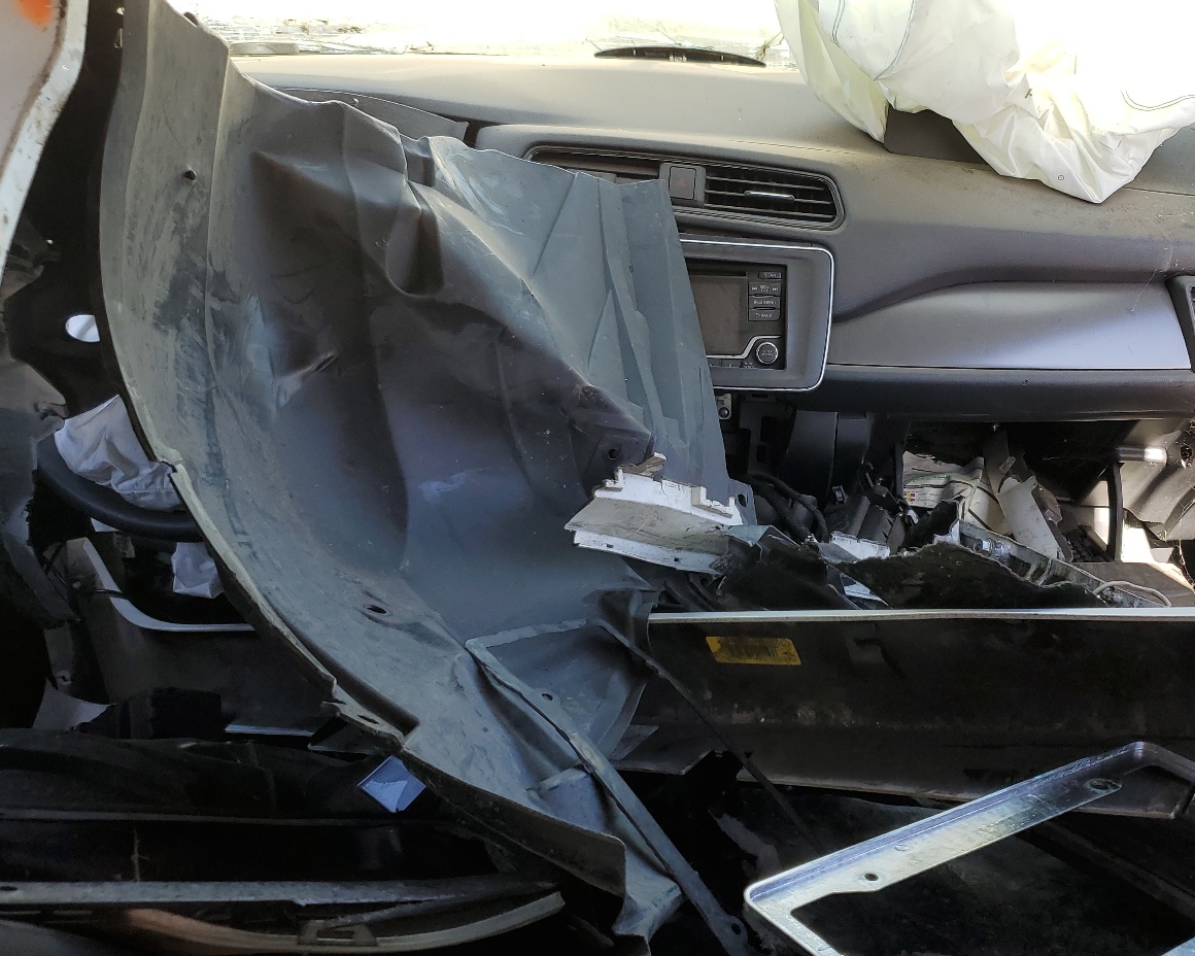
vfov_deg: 42.2
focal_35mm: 35
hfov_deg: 51.1
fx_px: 1238
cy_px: 451
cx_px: 740
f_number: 1.5
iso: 50
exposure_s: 1/256
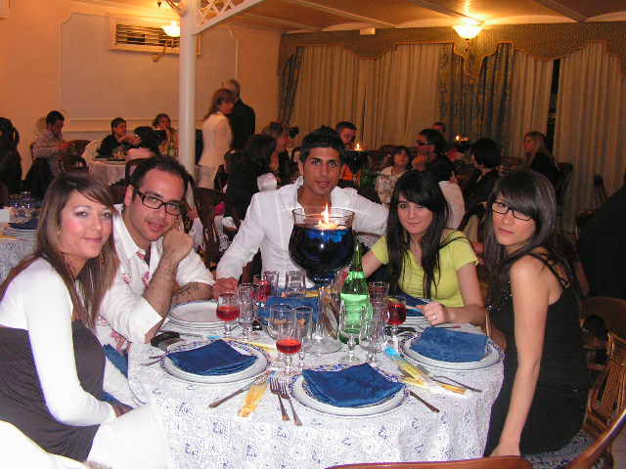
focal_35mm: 36
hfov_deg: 51.4
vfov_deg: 39.7
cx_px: 313
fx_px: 651
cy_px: 234
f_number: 3.2
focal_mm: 6
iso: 200
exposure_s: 1/40
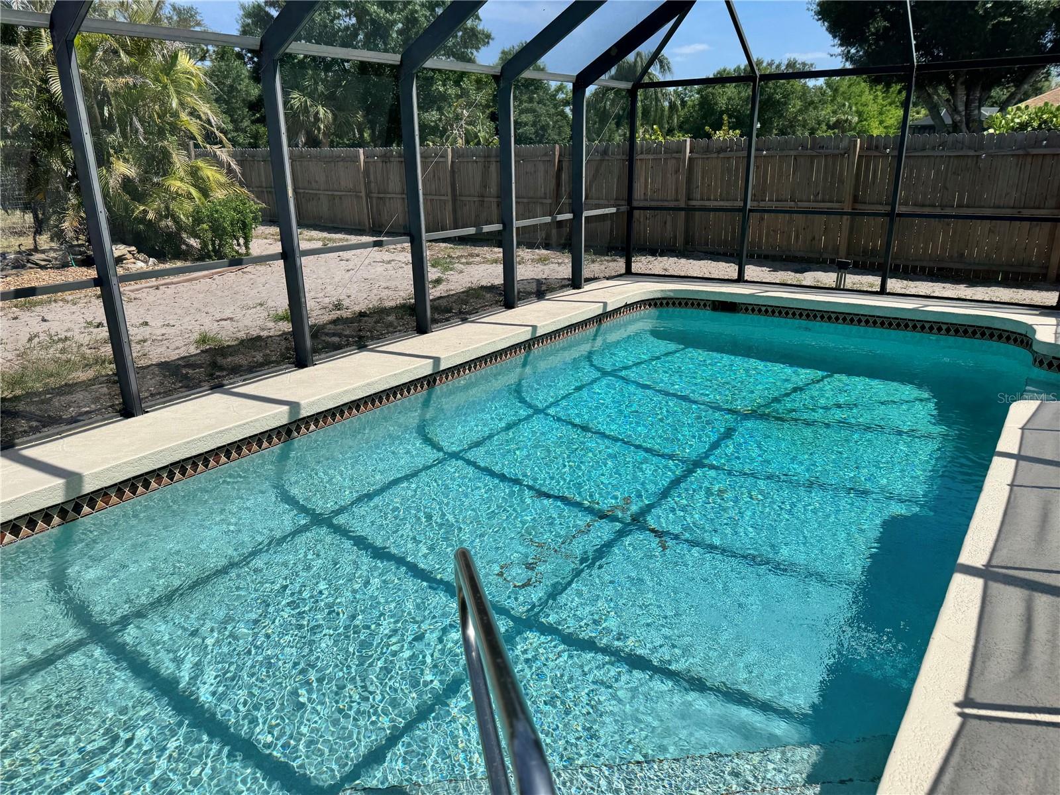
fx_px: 735
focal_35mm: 24
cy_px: 398
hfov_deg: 71.6
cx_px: 530
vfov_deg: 56.8
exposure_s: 1/4950
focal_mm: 6.76
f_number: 1.78
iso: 80
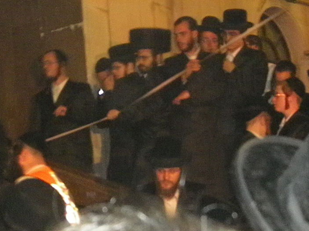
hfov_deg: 20.0
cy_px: 157
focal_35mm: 98
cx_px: 204
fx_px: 875
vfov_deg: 15.1
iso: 3200
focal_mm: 12.2
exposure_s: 1/30
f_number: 4.3
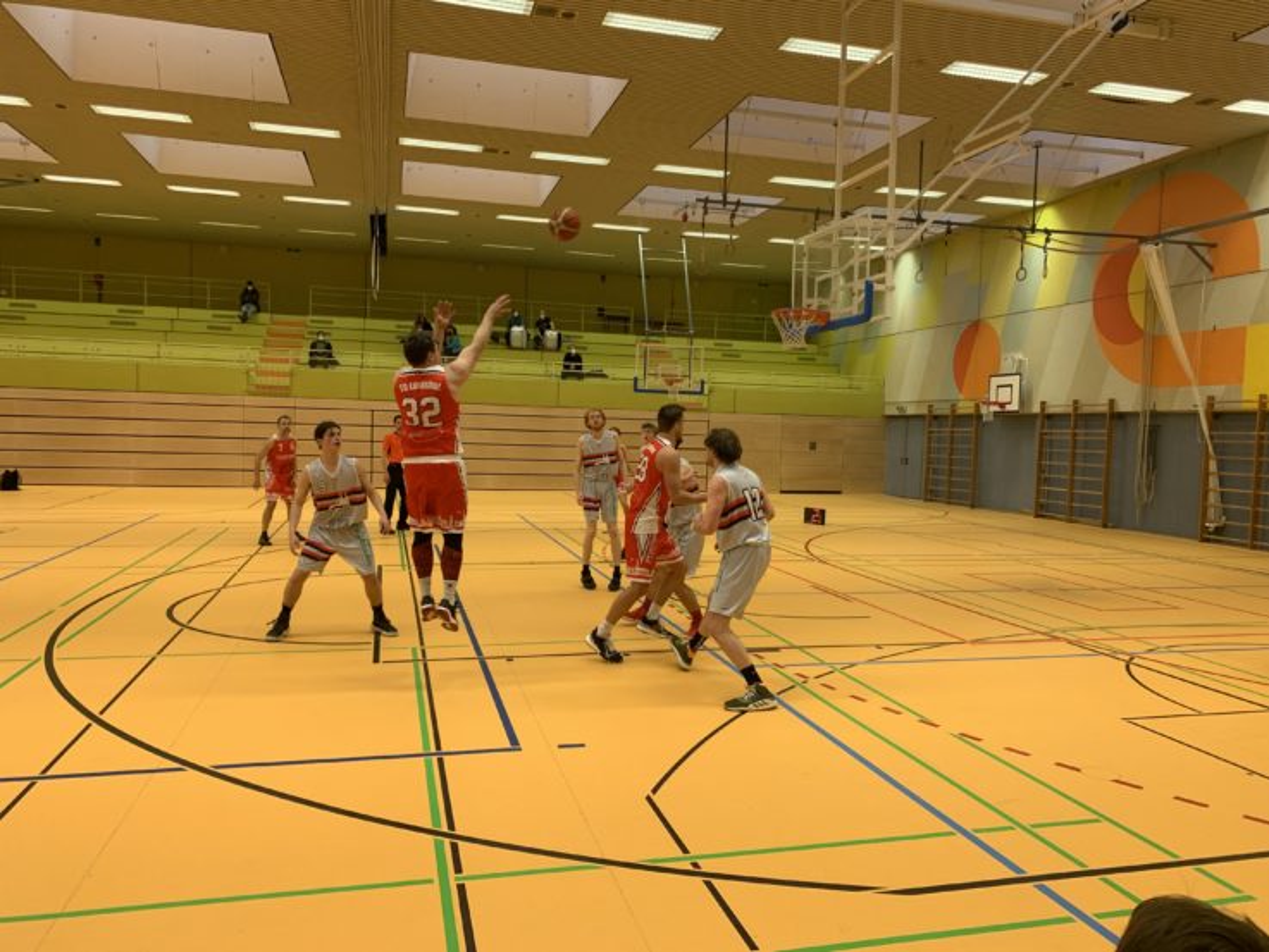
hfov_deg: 67.3
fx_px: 953
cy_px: 476
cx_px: 634
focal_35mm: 26
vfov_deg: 53.1
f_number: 1.8
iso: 80
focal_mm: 4.25
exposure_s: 1/121
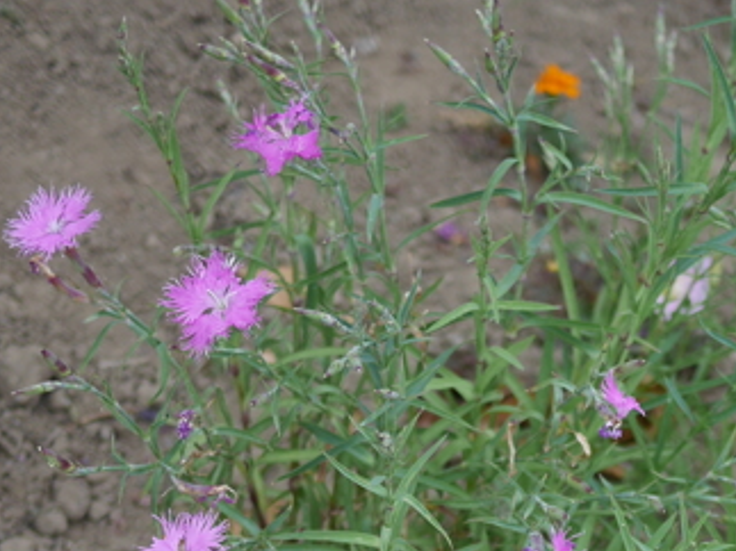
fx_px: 2699
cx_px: 576
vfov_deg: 11.3
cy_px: 733
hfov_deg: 15.4
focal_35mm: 127
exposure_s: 1/1000
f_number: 1.7
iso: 200
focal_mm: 20
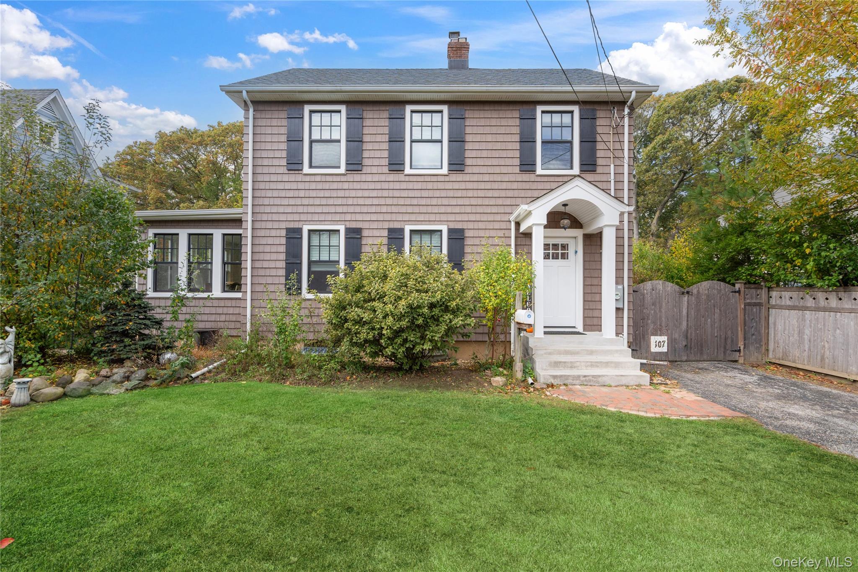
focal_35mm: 16
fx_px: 381
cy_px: 286
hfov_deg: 96.7
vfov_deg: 73.7
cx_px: 429
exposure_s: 1/200
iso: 250
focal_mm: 16
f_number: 5.6
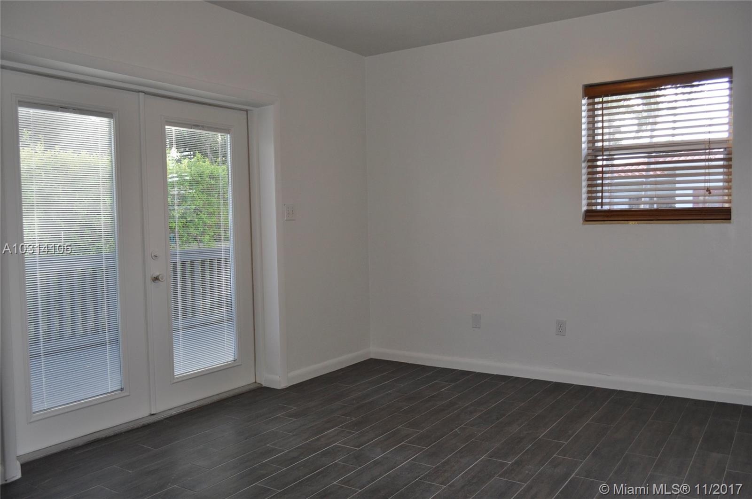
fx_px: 626
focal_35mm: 30
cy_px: 250
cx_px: 376
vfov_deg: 43.5
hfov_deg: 62.0
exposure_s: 1/100
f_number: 5.6
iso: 400
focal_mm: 20
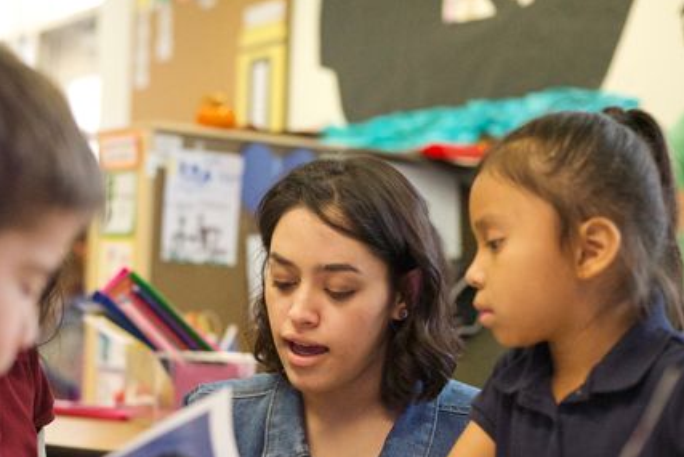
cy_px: 345
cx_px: 301
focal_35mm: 82
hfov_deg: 24.7
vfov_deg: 16.6
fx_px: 1558
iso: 12800
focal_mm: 50
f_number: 2.8
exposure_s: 1/1000
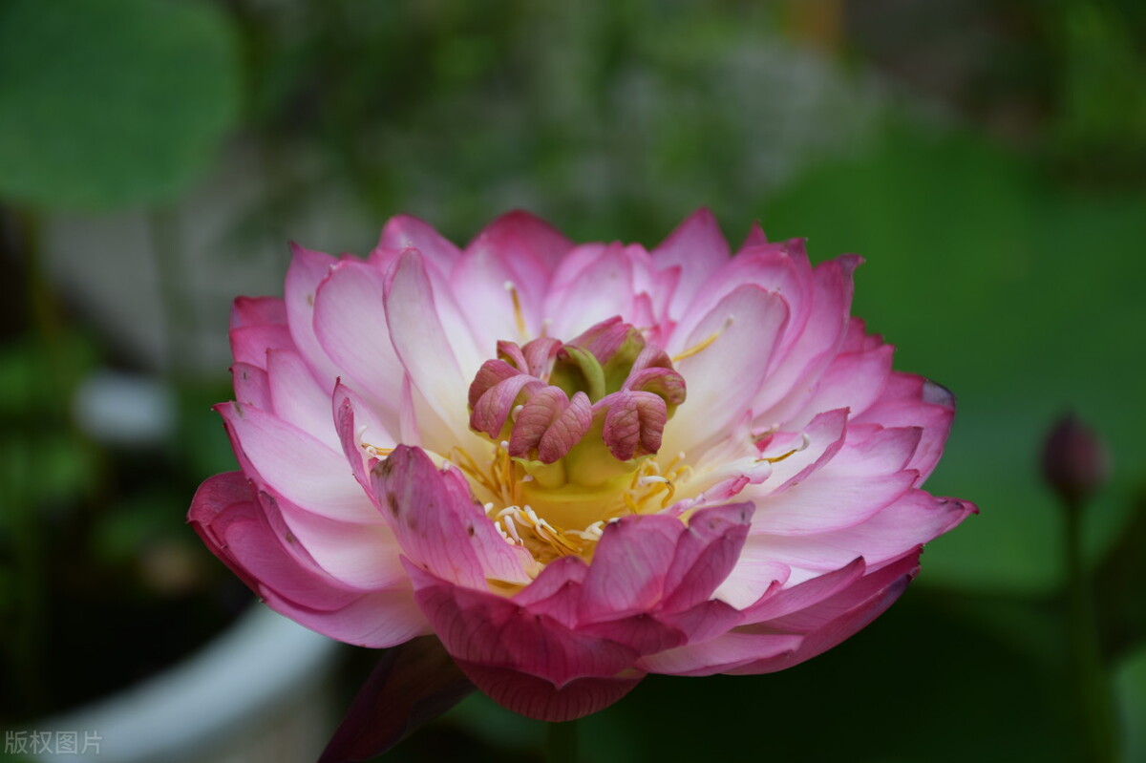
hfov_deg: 18.2
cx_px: 573
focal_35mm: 112
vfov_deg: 12.2
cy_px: 382
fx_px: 3580
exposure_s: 1/80
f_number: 7.1
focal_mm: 75
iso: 100
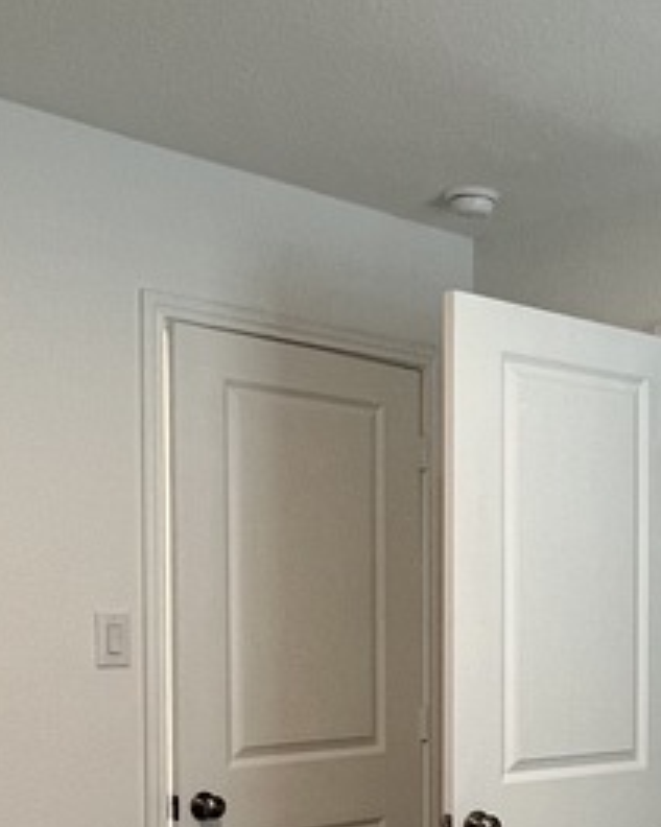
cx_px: 627
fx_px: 1272
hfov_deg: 27.8
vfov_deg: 34.7
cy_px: 683
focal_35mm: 52
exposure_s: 1/60
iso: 200
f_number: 1.8
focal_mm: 1.57
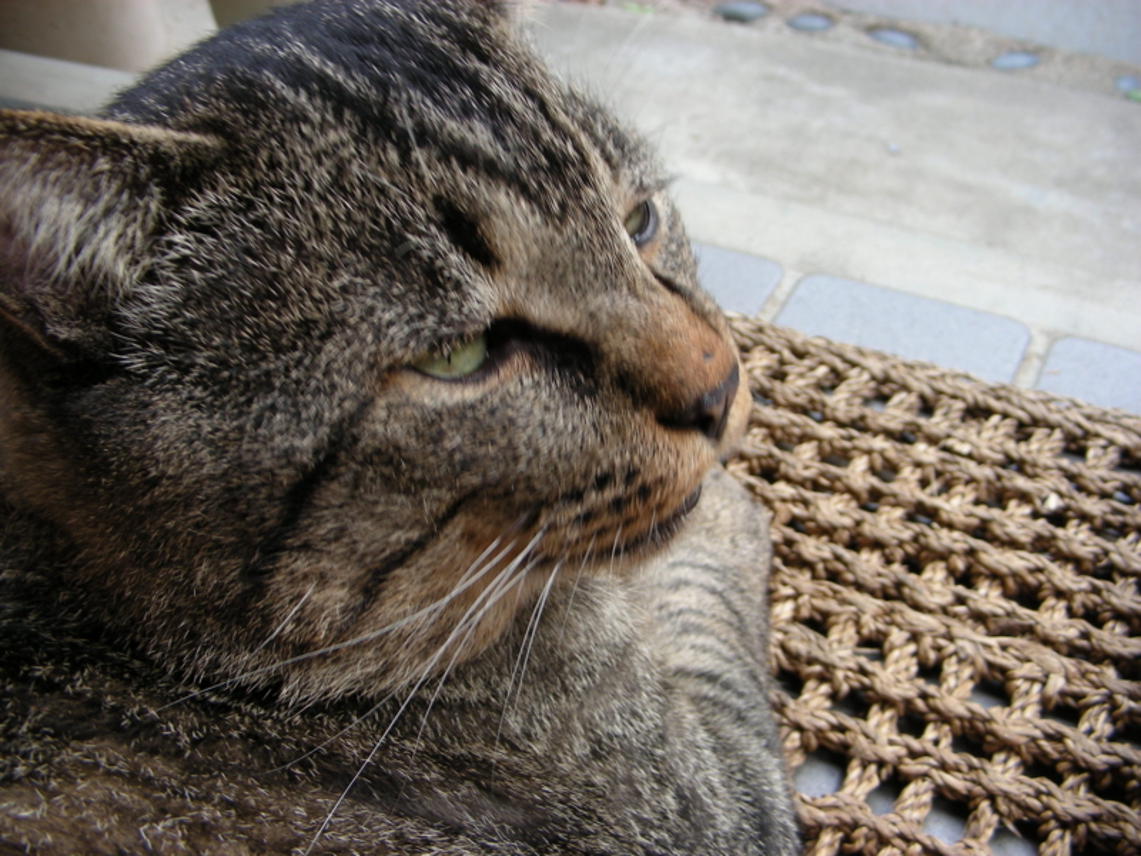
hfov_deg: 49.0
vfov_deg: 37.7
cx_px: 570
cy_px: 428
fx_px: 1253
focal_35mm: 38
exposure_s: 1/42.2
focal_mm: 6.3
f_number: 3.5
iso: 50
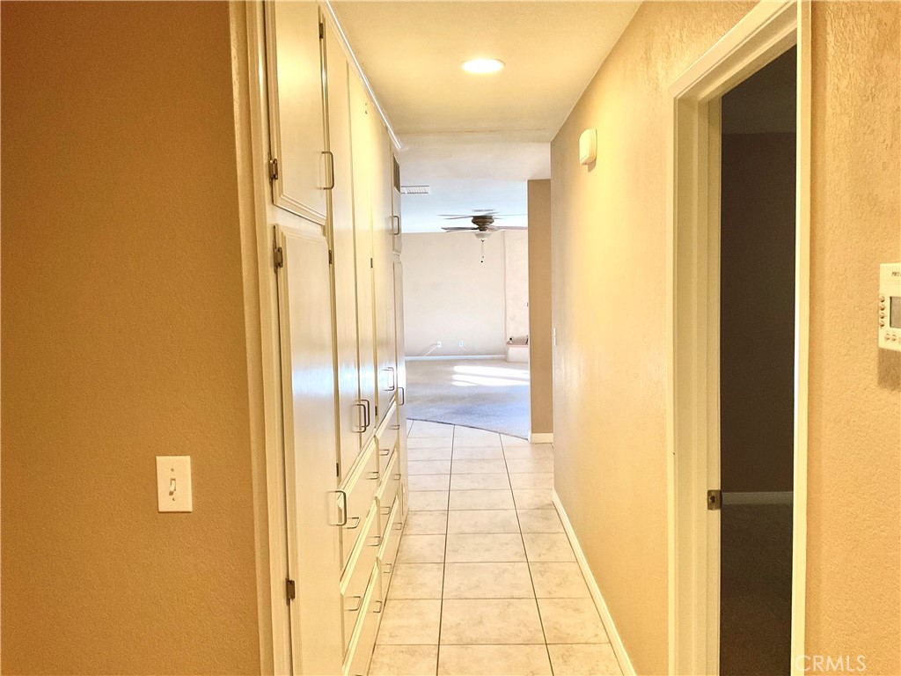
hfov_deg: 61.7
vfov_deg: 48.2
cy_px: 338
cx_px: 450
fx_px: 755
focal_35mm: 29
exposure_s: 1/60
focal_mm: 3
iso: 160
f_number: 1.8
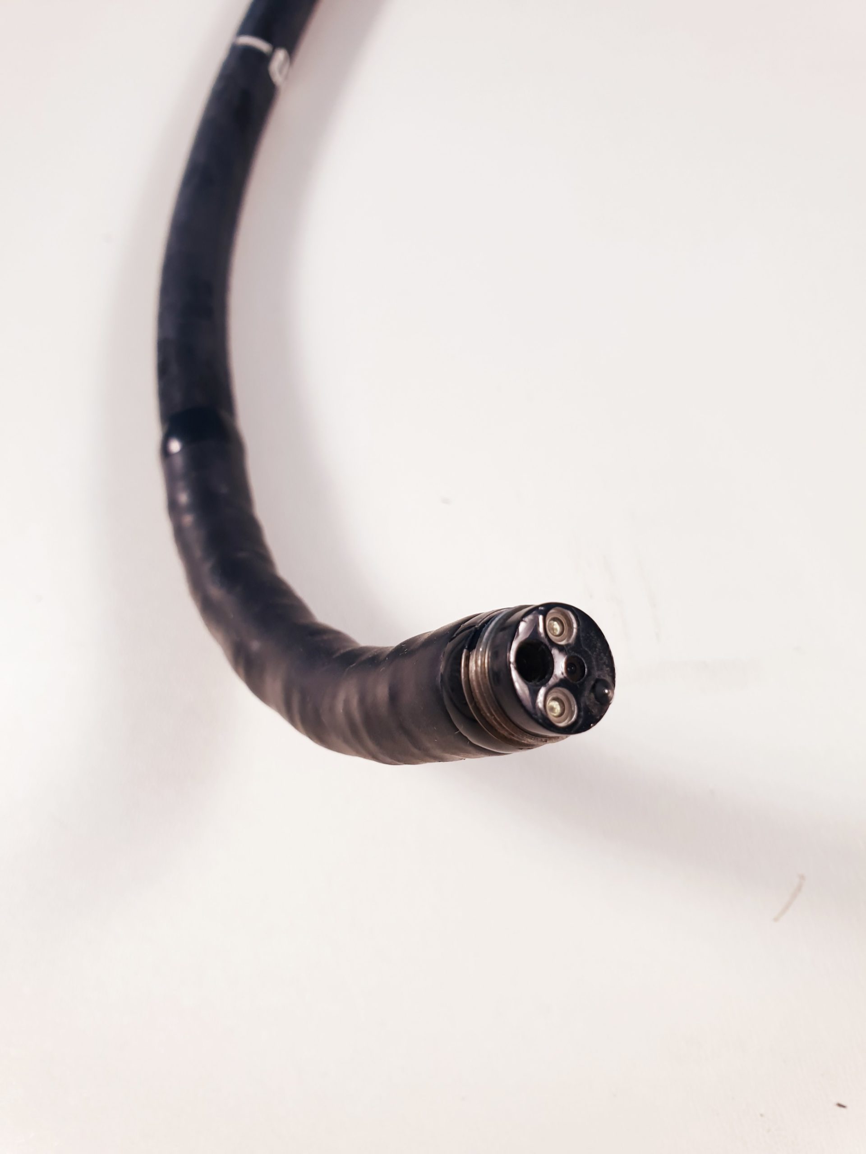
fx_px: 867
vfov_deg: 67.3
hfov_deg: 53.1
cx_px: 433
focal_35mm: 26
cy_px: 577
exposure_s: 1/50
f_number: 2.4
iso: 80
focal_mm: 4.3
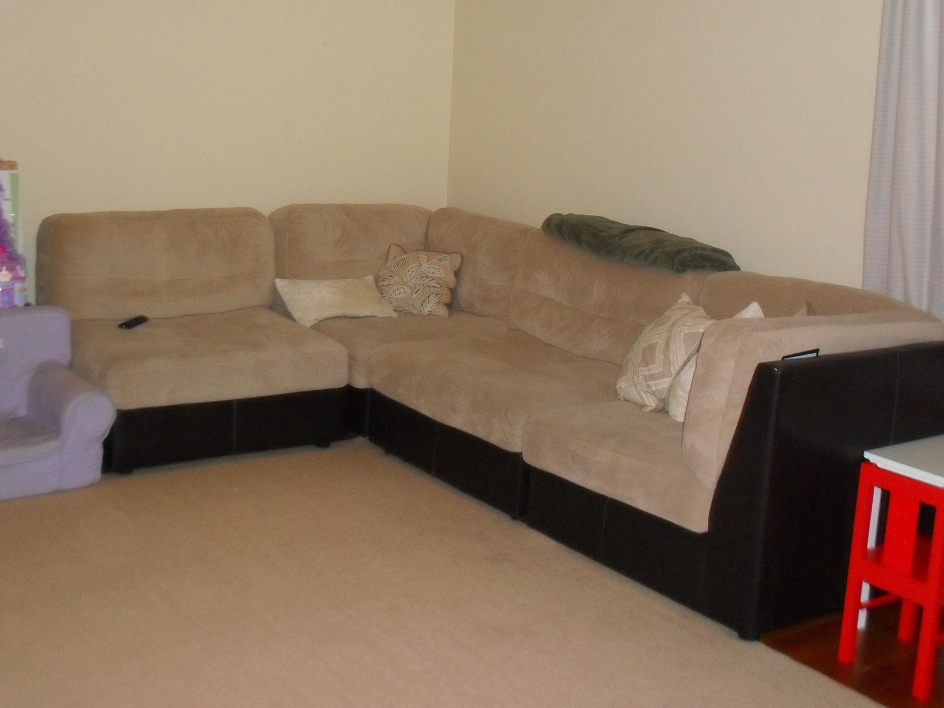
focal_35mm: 44
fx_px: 1200
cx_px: 457
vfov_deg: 32.8
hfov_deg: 42.9
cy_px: 288
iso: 320
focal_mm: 6.3
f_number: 3.2
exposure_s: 1/45
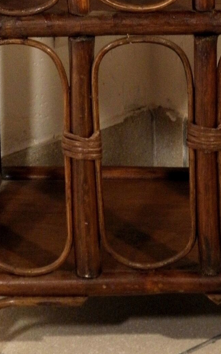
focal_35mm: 176
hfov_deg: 7.5
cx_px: 147
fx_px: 1696
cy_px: -31
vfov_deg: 11.7
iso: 200
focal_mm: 12.2
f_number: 4.3
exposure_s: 1/10
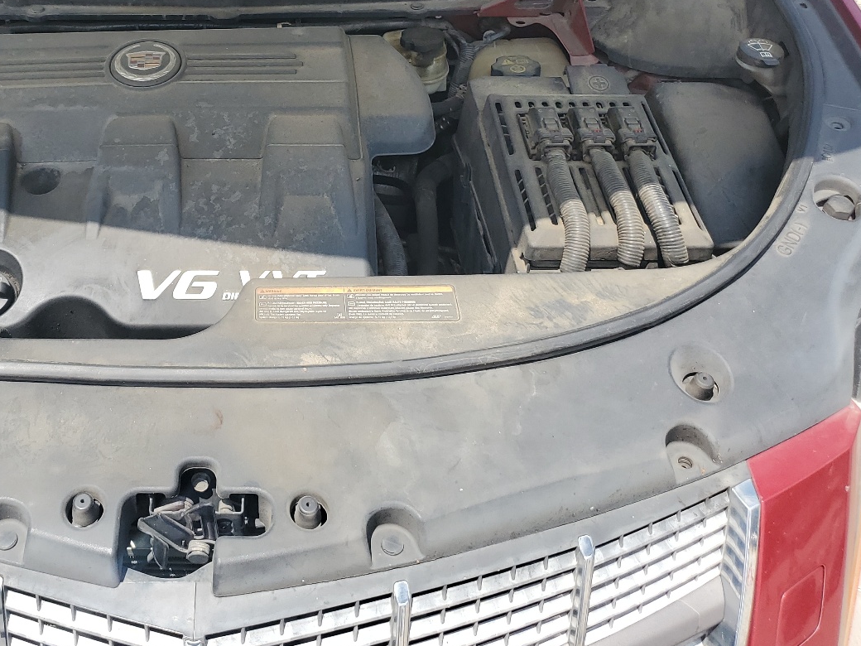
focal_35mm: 40
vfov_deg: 35.1
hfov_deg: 45.4
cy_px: 154
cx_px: 231
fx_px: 995
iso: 50
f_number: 1.5
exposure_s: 1/1429
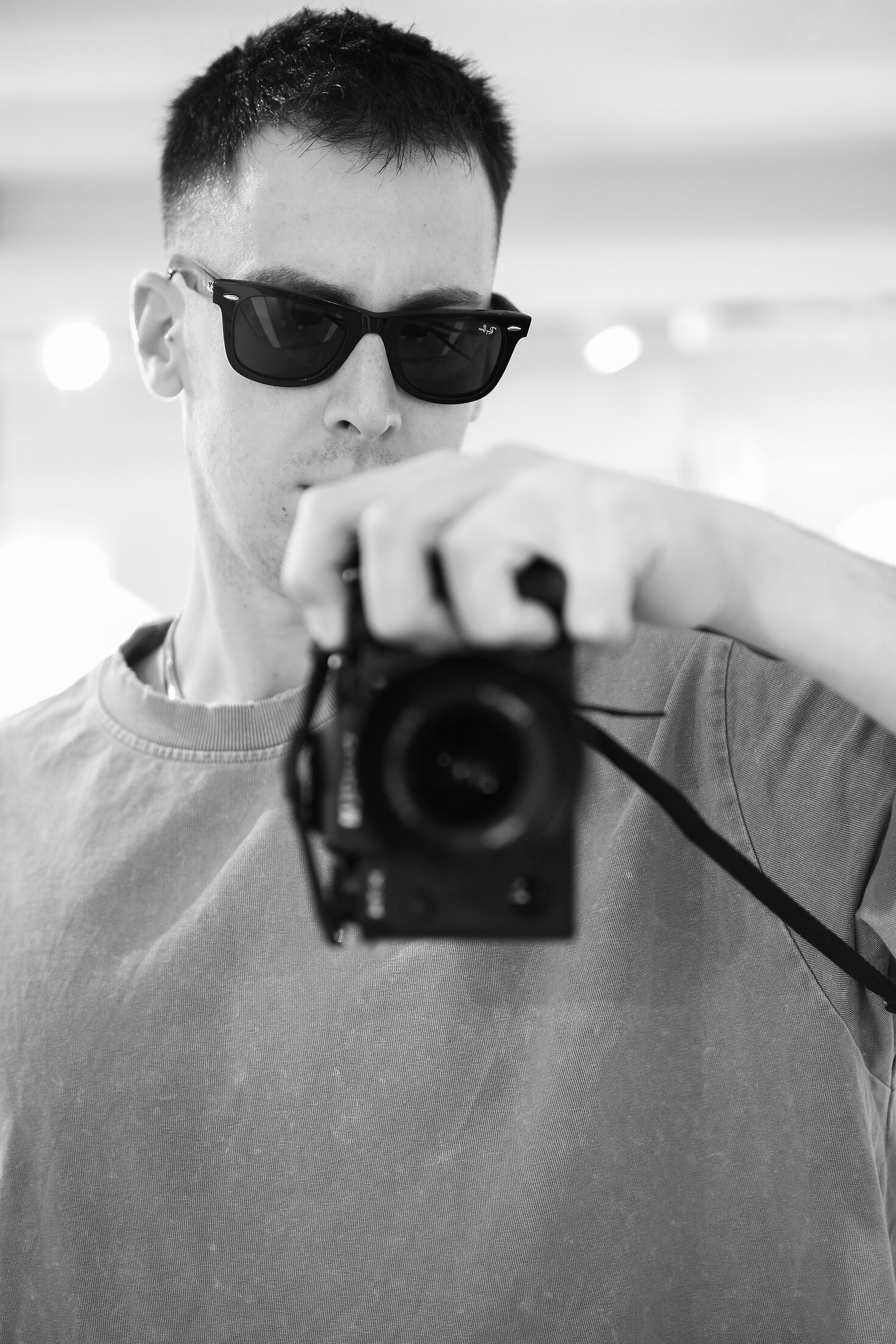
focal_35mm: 54
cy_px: 647
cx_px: 476
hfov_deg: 25.1
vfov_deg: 36.9
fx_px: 2016
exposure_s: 1/160
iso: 400
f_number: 1.4
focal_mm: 33
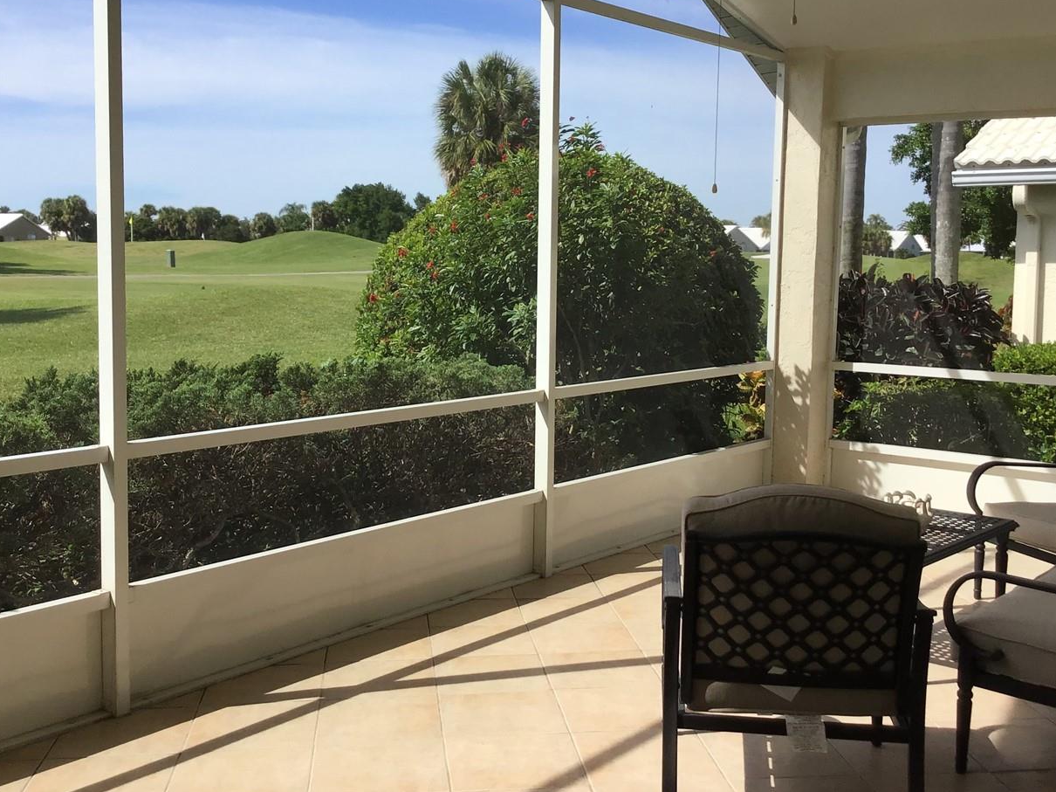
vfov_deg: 35.1
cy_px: 347
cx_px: 525
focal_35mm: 41
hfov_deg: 45.8
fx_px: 1251
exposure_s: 1/840
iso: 25
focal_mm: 3.3
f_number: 2.4
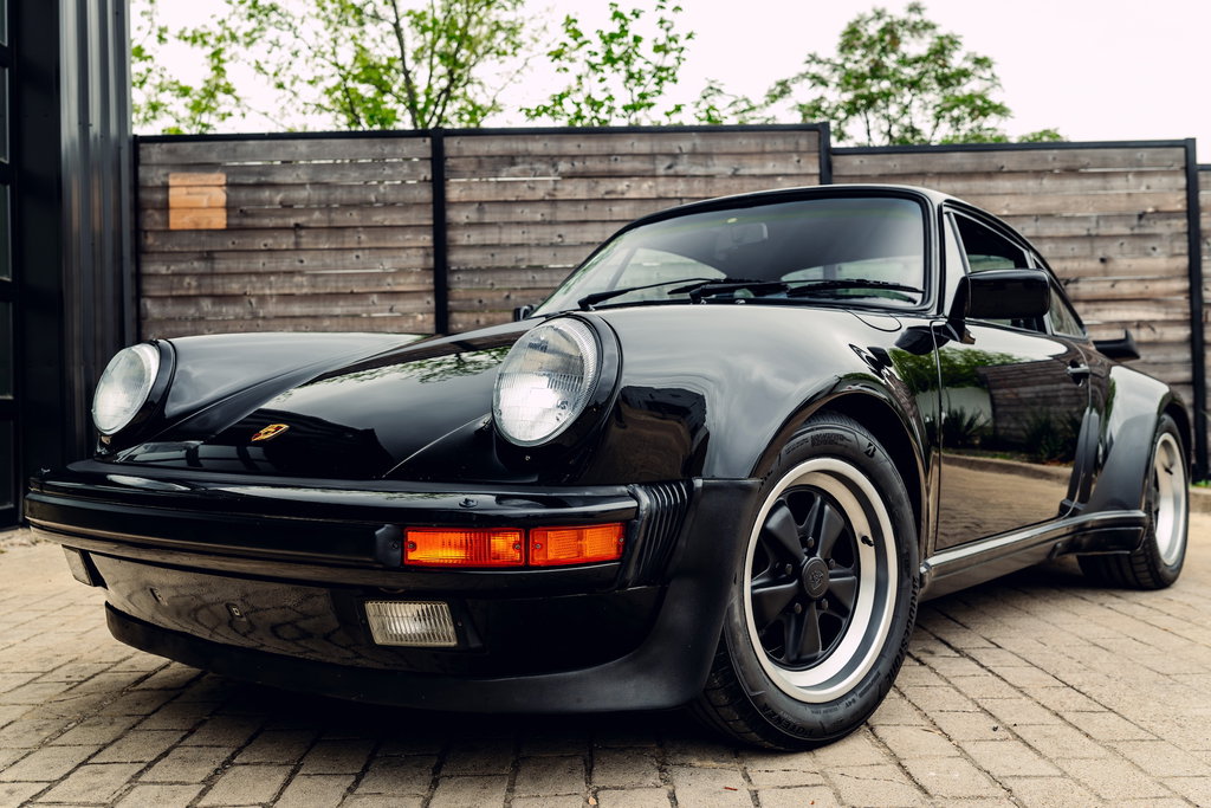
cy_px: 404
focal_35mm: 35
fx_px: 1177
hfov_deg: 54.4
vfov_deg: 37.9
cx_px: 606
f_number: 4.5
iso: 320
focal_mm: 35
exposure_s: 1/50
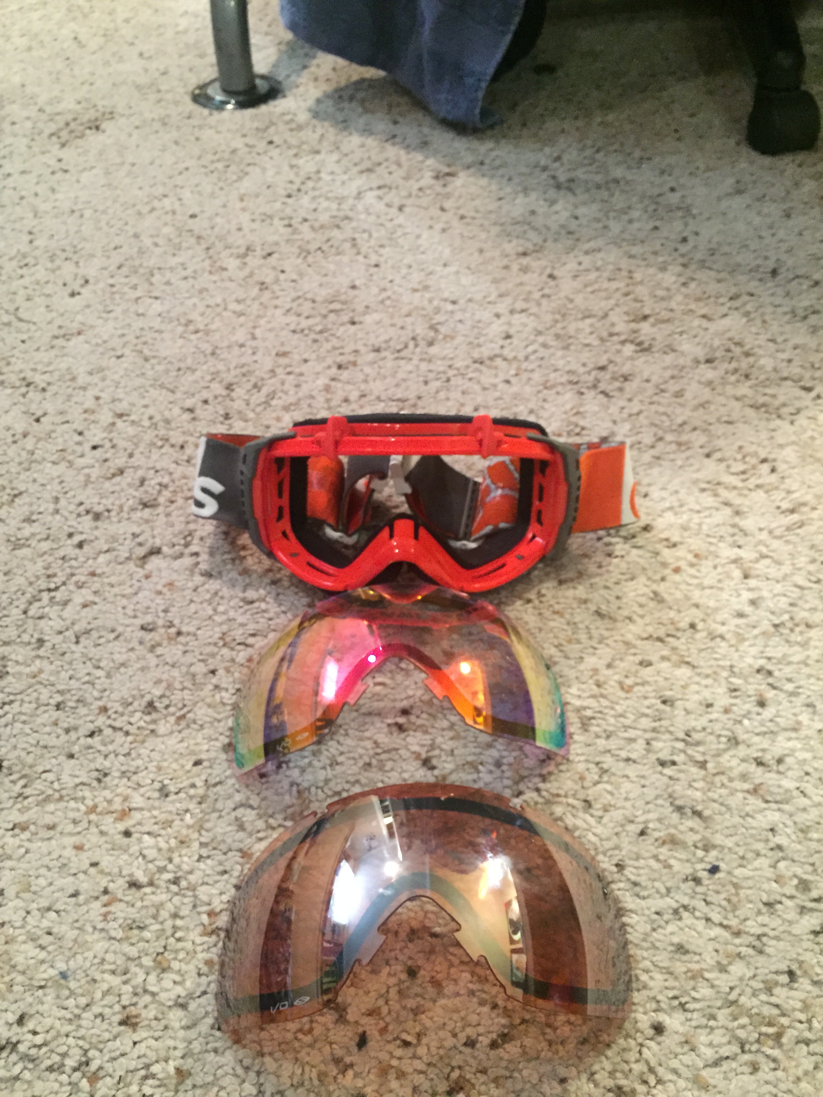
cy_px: 548
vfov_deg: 61.7
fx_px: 919
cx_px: 412
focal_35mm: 29
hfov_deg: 48.2
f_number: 2.2
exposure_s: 1/15
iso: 400
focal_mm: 4.15
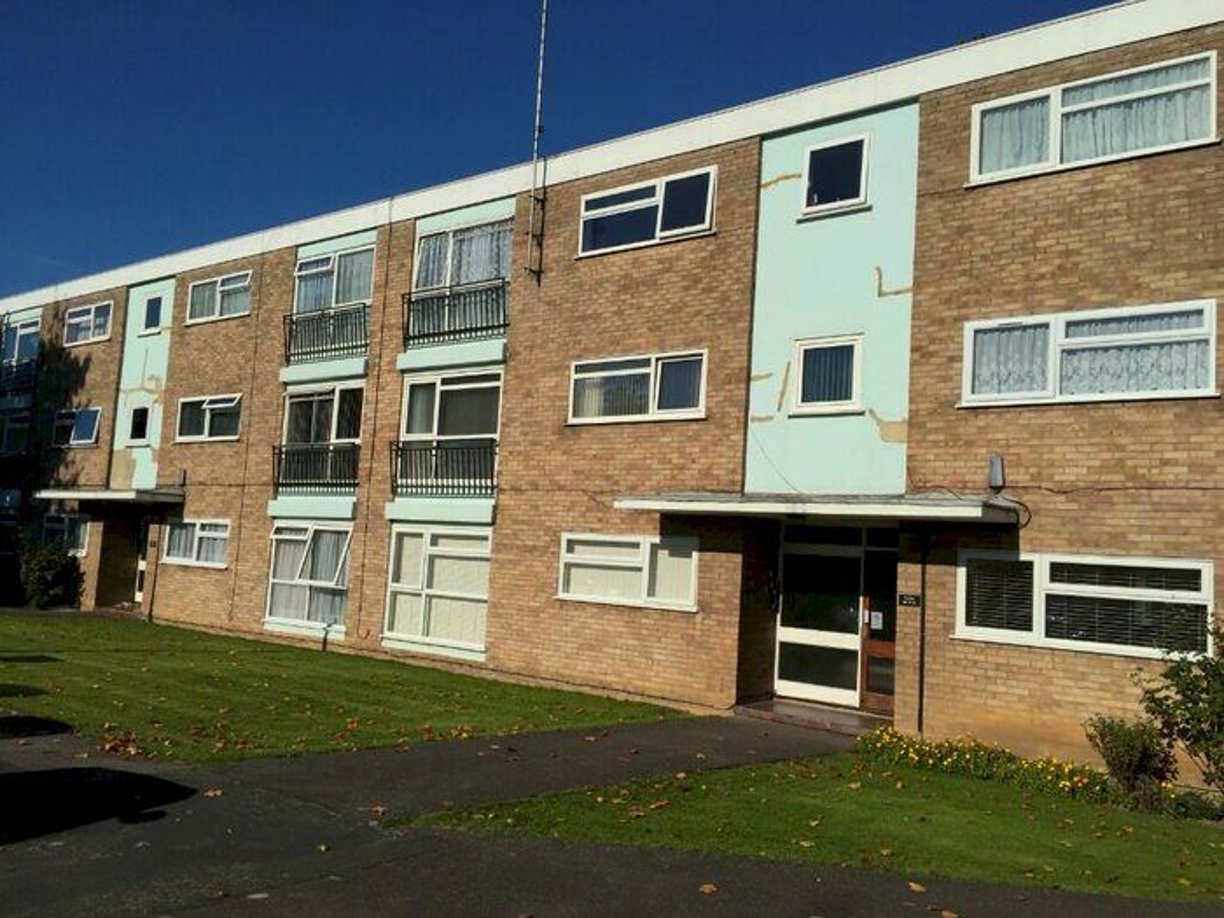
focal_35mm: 29
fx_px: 1025
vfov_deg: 48.2
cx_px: 612
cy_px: 459
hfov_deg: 61.7
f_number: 2.2
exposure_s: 1/6623
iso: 32
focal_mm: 4.15
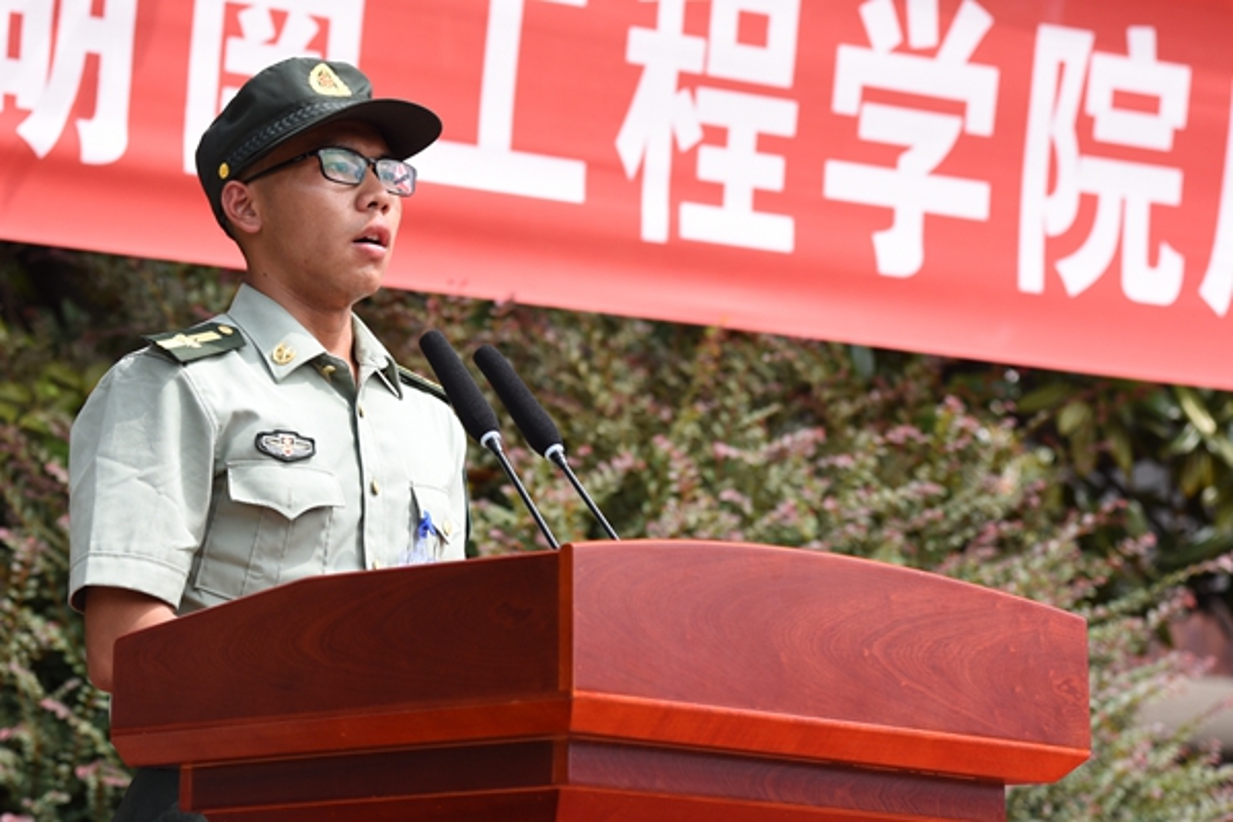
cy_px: 411
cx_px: 616
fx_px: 3253
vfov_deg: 14.4
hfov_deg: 21.5
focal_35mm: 95
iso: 400
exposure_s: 1/1250
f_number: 4.5
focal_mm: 95
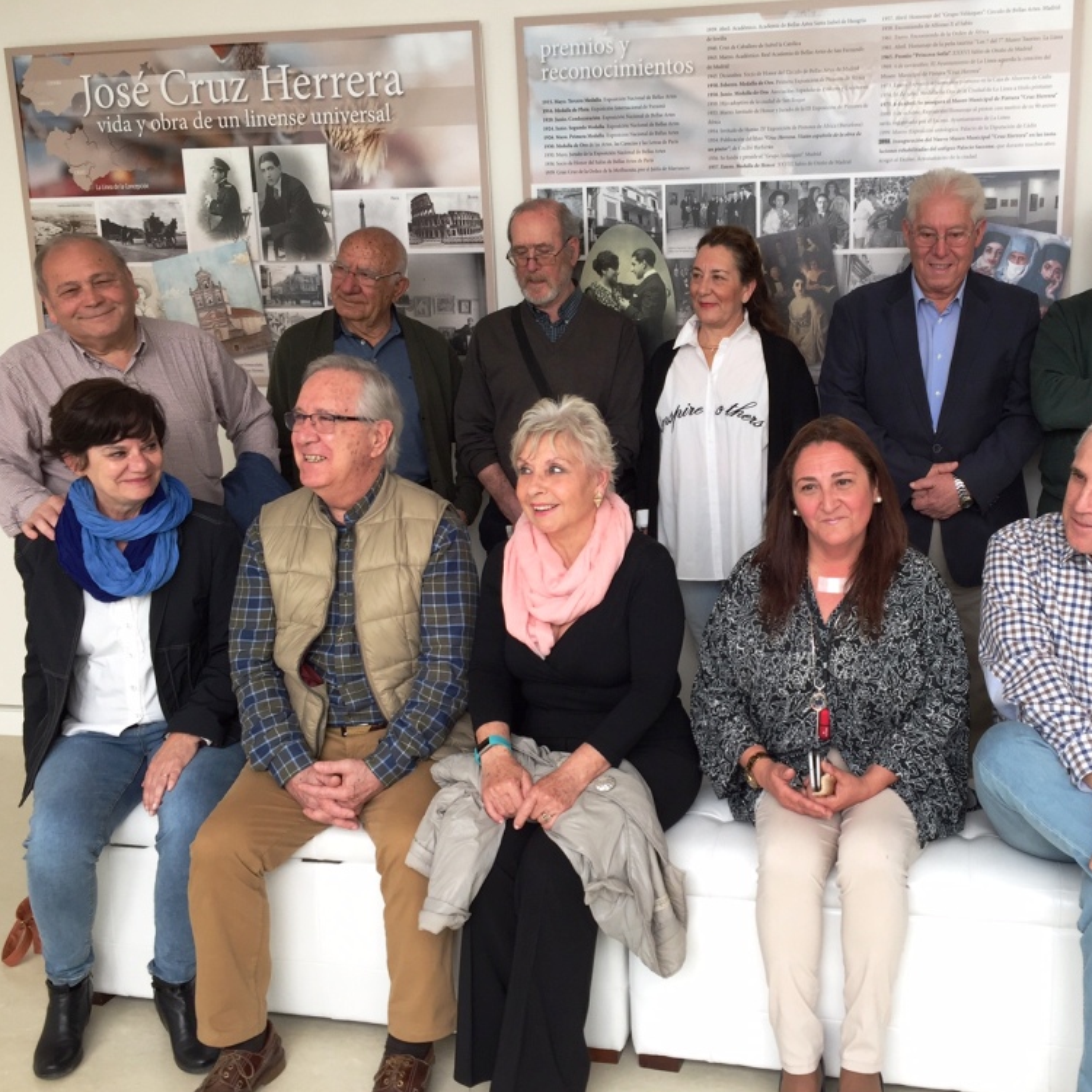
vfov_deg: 47.2
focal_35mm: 35
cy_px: 558
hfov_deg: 46.8
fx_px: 1249
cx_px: 690
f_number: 2.2
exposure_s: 1/100
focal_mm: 4.15
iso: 32
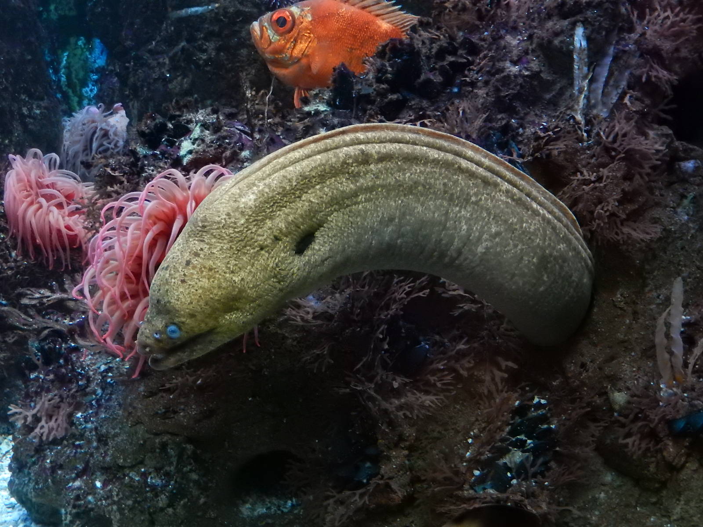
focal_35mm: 41
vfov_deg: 35.1
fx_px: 833
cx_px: 352
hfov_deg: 45.8
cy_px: 264
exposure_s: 1/13
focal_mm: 7.3
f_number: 4.2
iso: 1600
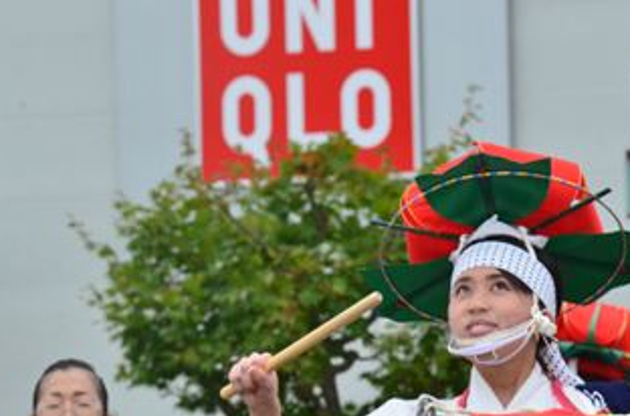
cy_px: 286
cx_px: 353
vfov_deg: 4.5
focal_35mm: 301
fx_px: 5248
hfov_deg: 6.9
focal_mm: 125
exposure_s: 1/2000
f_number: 11
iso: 2500
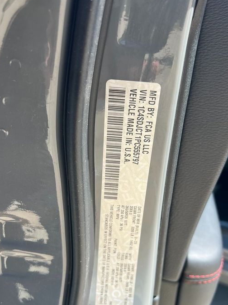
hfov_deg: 42.9
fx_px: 290
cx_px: 120
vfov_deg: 55.0
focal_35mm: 33
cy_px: 181
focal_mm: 5.7
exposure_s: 1/840
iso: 50
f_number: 1.5
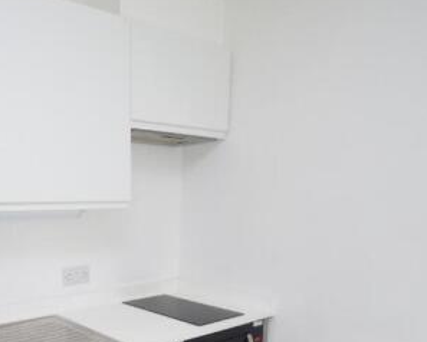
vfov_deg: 44.8
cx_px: 97
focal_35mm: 31
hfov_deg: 54.0
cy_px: 274
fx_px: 392
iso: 720
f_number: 4
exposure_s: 1/60
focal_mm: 10
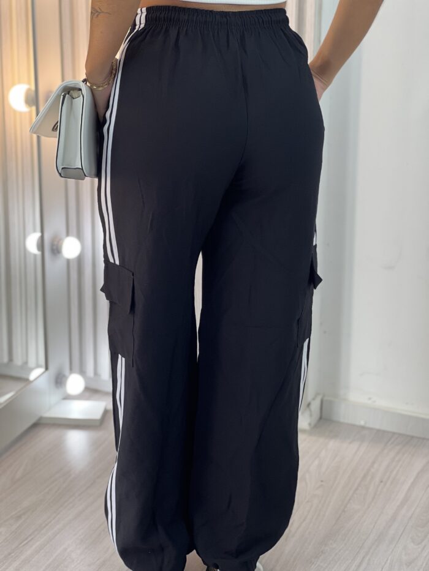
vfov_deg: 25.3
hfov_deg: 19.1
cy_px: 286
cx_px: 214
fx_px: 1272
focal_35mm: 77
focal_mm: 9
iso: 100
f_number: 2.8
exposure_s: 1/120
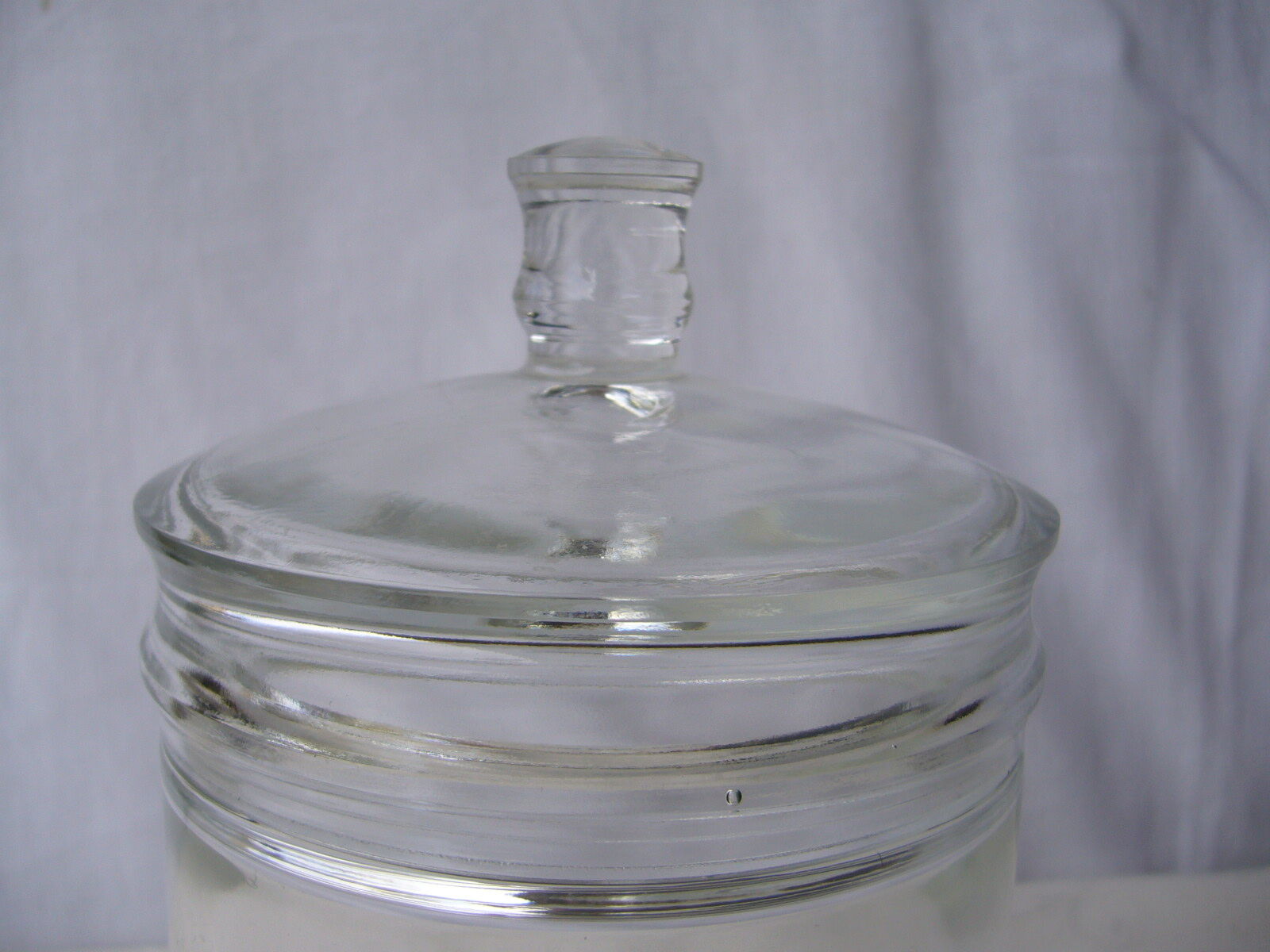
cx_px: 635
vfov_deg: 40.7
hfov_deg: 52.6
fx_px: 1284
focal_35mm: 35
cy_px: 476
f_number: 2.8
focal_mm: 5.8
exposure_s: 1/500
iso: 80
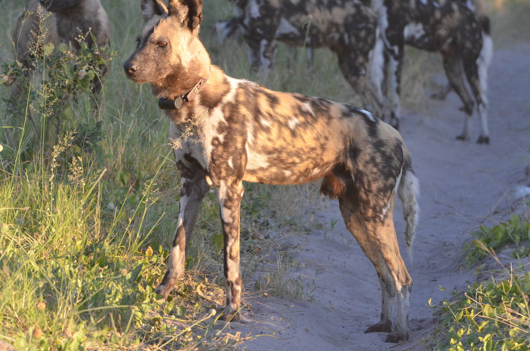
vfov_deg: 3.5
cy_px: 165
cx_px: 277
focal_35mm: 393
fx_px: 5775
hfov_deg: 5.3
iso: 2500
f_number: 7.1
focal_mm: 230
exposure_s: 1/800
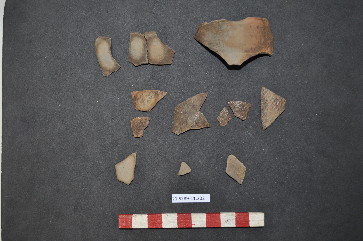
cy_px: 120
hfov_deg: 49.6
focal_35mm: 39
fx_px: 393
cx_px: 182
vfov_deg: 34.1
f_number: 4.2
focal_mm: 26
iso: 280
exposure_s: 1/60
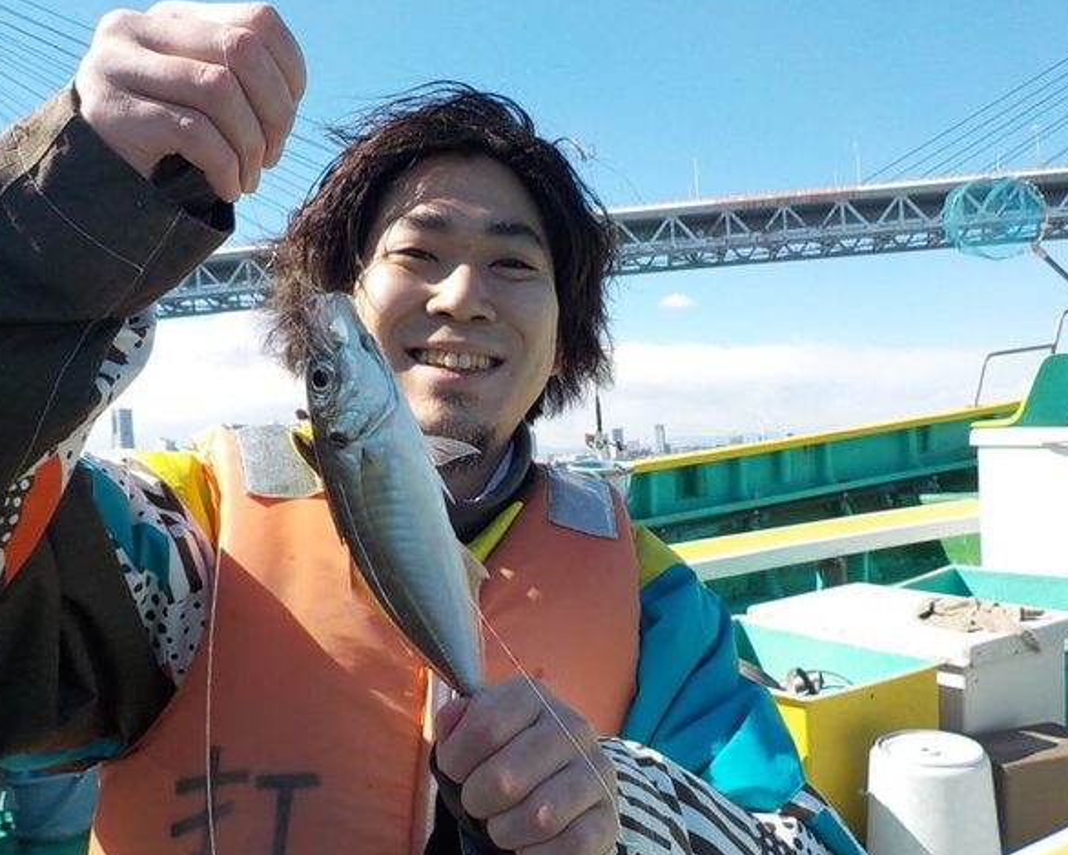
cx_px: 498
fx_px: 1012
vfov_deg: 45.8
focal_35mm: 32
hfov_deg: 55.6
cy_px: 423
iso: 125
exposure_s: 1/1000
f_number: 3.3
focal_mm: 4.1
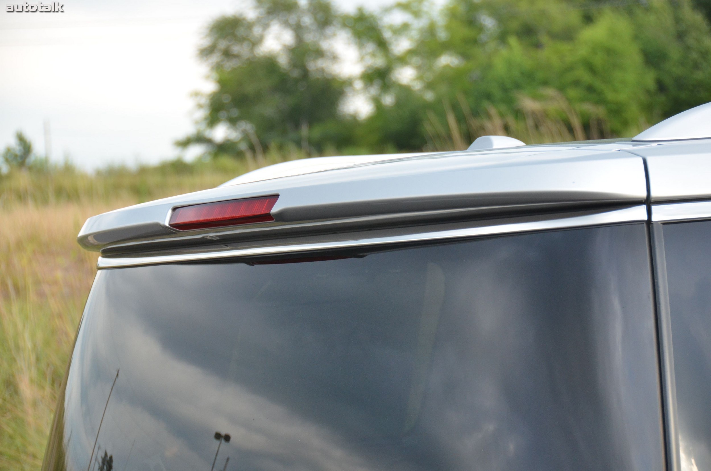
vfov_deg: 11.4
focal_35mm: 120
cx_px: 356
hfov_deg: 17.1
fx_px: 2365
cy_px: 236
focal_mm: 80
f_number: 5
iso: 900
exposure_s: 1/500
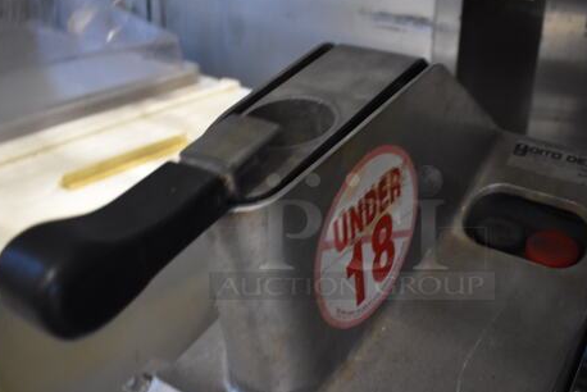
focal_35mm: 36
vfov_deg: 36.8
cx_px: 352
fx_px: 587
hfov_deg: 52.7
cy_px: 232
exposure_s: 1/30
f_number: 3.5
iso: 2500
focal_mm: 18
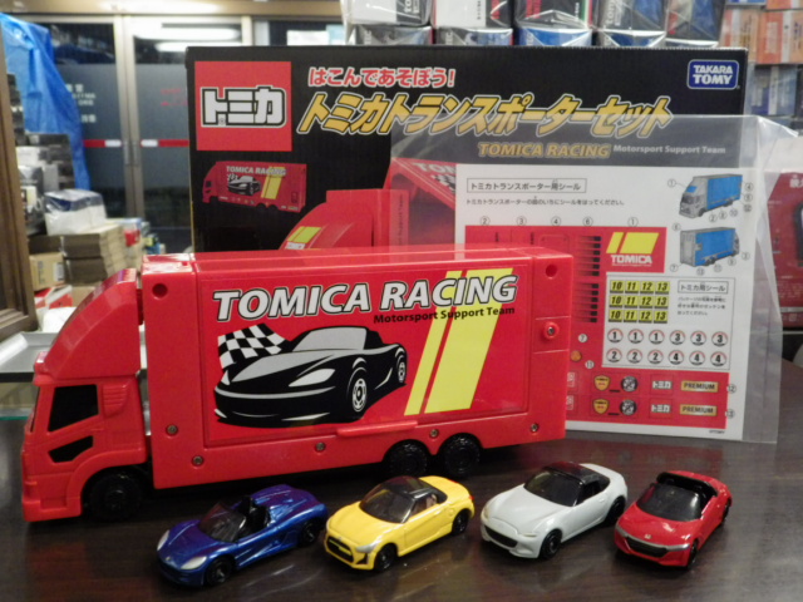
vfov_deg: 41.8
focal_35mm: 34
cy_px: 301
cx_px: 402
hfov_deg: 54.0
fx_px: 789
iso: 800
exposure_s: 1/50
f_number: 3.4
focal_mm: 6.2
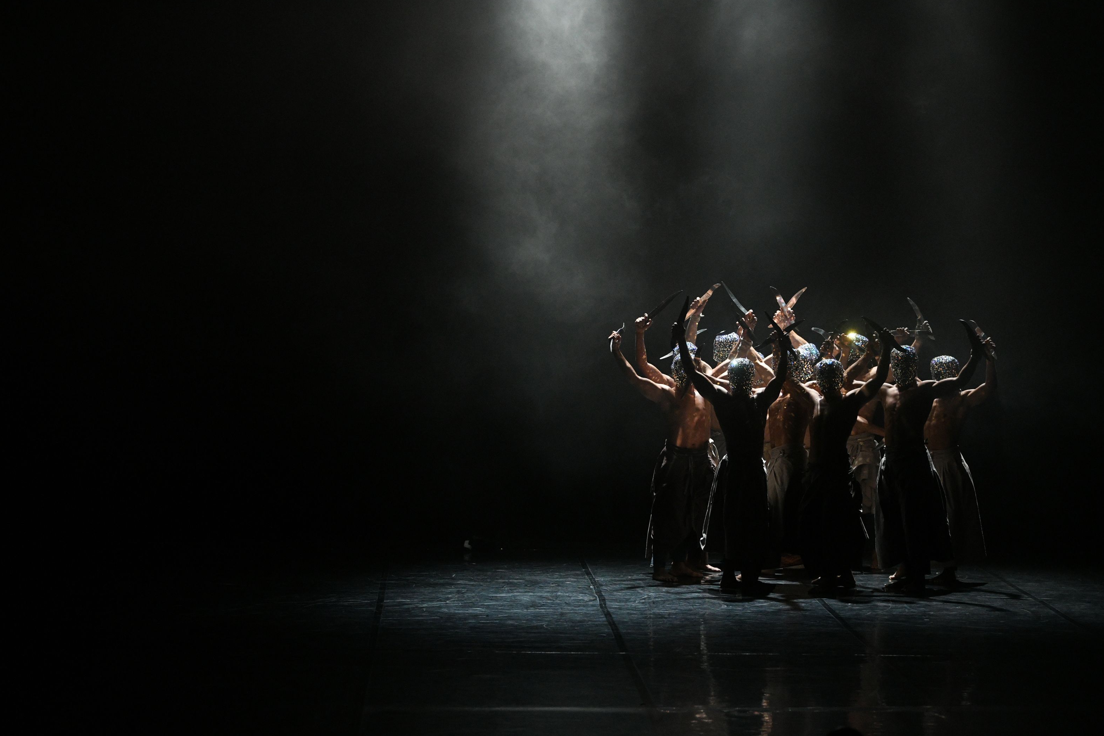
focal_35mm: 130
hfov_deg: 15.8
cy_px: 268
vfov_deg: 10.5
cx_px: 466
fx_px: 3987
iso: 4000
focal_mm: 102
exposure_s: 1/160
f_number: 2.8
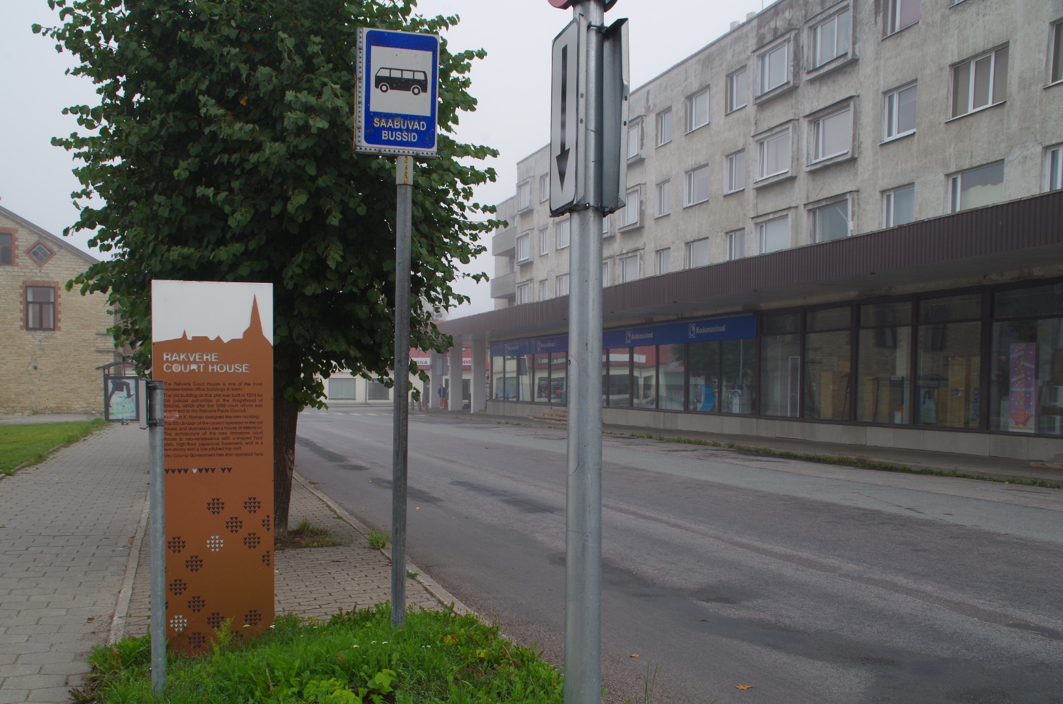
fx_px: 1238
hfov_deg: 46.5
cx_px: 532
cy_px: 352
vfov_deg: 31.8
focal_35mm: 42
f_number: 11
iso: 250
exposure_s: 1/60
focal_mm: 28
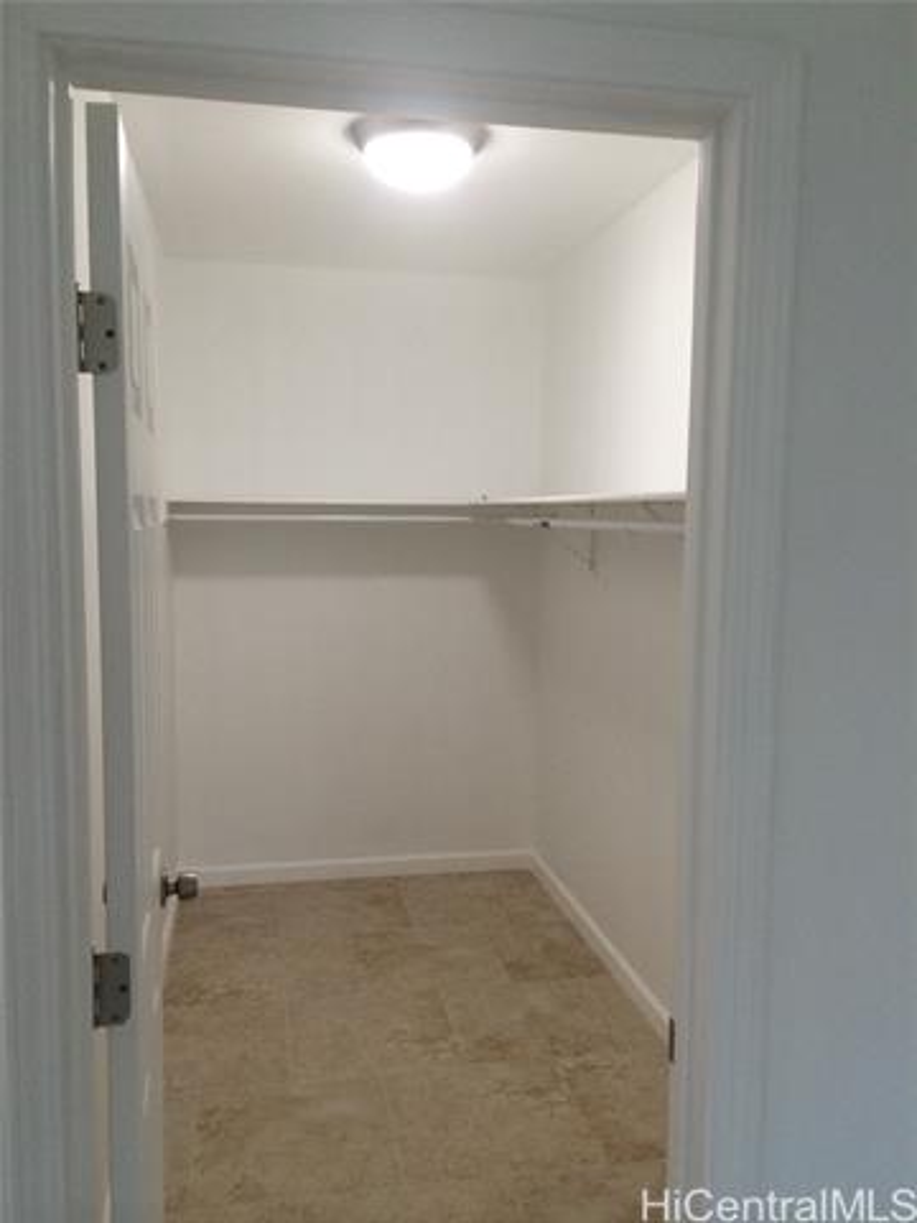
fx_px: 1060
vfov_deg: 60.0
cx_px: 458
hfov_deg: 46.8
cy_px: 612
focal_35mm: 30
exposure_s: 1/30
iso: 64
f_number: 2.2
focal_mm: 4.12
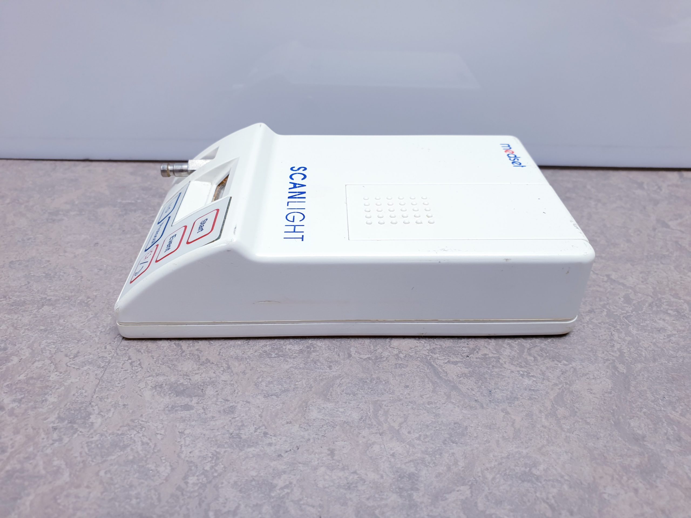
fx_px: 519
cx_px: 346
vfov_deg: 53.1
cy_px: 259
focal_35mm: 26
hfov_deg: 67.3
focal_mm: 4.3
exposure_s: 1/100
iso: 80
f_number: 2.4
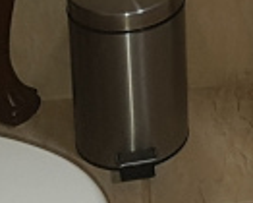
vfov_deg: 7.6
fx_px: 1446
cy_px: -226
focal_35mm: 193
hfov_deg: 9.7
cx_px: 390
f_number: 1.7
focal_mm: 4.2
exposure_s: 1/24
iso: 160
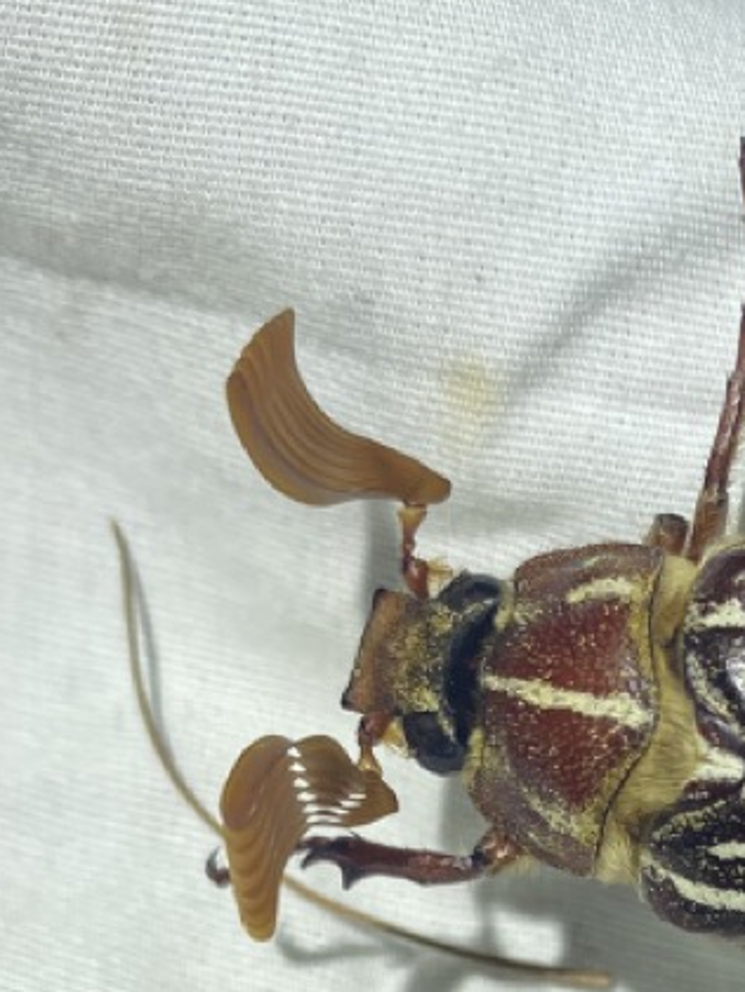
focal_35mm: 79
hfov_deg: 17.8
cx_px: 872
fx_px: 2266
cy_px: 1223
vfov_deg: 22.5
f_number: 1.8
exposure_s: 1/965
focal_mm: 4.25
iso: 32
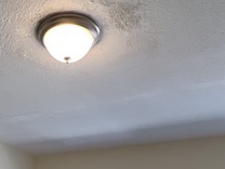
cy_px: 291
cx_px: 47
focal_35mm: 50
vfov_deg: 21.2
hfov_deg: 36.9
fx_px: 325
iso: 160
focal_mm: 1.57
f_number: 1.8
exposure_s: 1/120
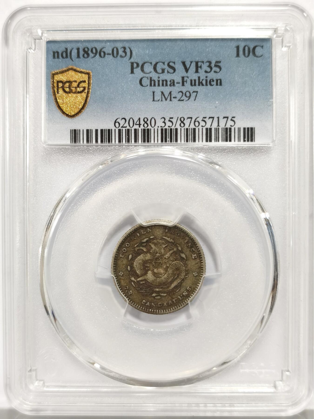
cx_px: 157
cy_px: 210
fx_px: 653
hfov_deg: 27.0
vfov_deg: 35.5
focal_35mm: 54
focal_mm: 5.56
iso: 160
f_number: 16
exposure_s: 1/100
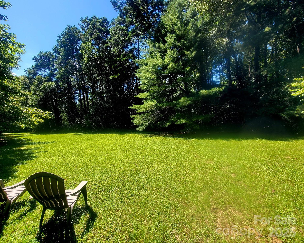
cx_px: 141
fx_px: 126
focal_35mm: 14
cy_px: 120
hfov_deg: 100.5
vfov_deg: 88.0
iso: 64
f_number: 2.2
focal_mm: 2.2
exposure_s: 1/769
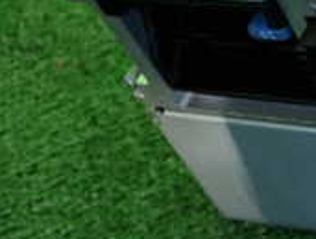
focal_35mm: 154
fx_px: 1409
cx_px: 521
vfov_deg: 9.5
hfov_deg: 12.0
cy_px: -59
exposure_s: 1/125
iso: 125
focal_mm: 7.84
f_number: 2.9
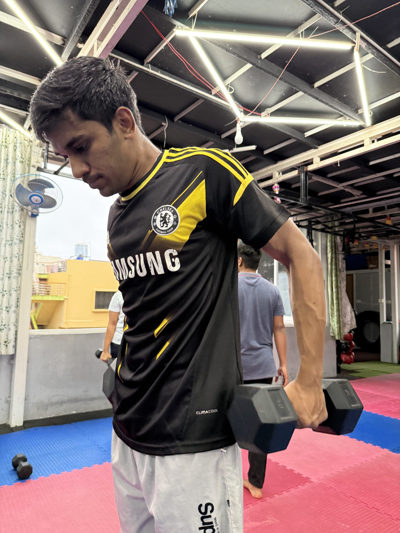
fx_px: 370
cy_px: 266
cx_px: 200
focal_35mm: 24
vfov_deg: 71.6
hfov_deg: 56.8
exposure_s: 1/50
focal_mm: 6.76
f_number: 1.78
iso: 320
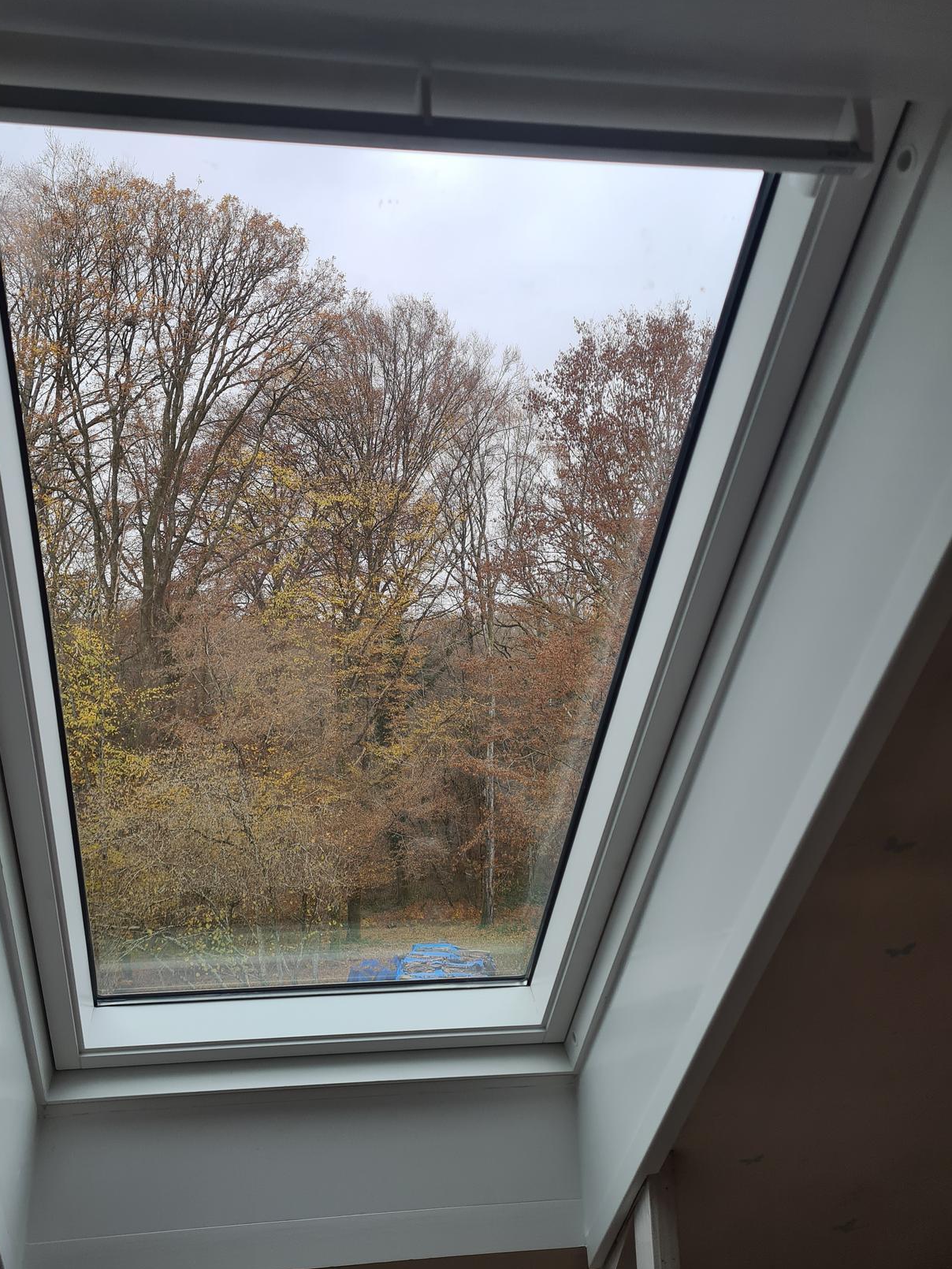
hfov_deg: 45.3
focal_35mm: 31
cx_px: 397
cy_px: 540
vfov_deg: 58.1
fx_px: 1136
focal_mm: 5.4
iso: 50
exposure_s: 1/251
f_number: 1.8
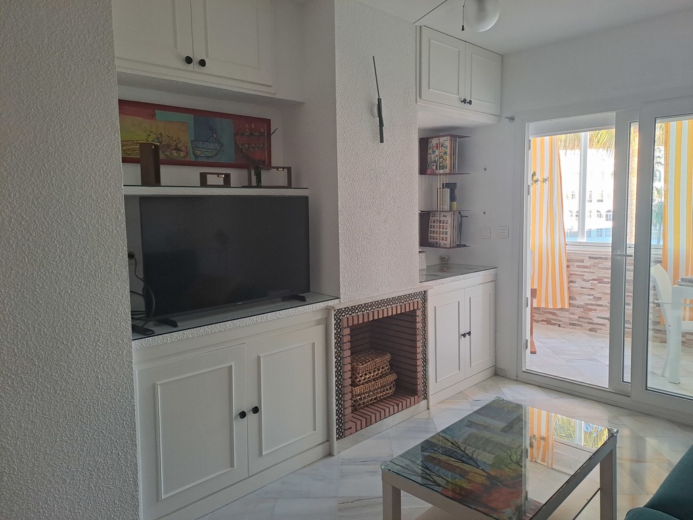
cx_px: 346
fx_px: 500
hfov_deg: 69.4
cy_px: 260
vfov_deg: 54.9
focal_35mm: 25
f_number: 1.8
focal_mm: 4.65
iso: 100
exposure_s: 1/50
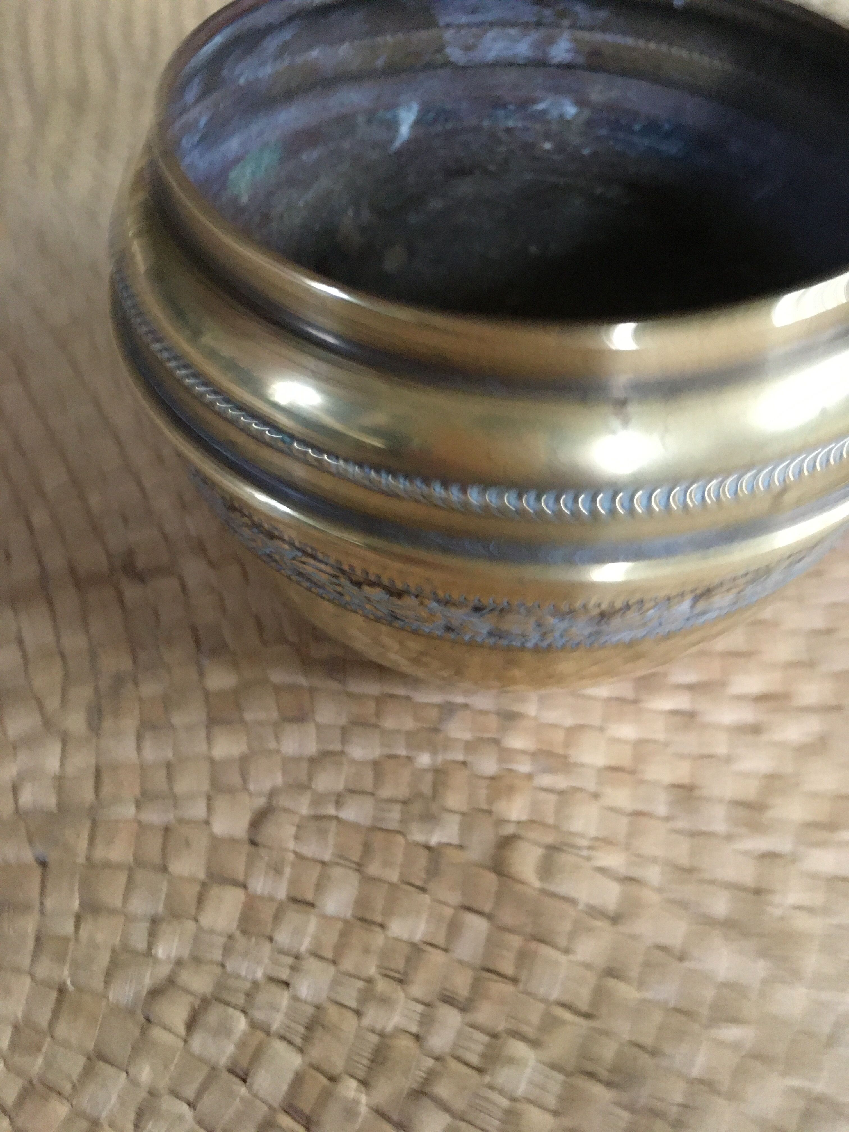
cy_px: 566
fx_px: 948
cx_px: 424
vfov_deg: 61.7
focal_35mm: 29
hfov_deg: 48.2
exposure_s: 1/17
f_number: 2.2
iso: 200
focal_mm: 4.15
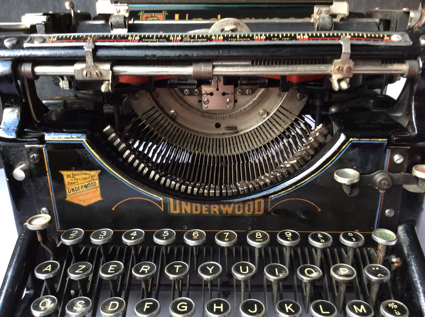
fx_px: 392
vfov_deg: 44.1
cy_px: 158
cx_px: 212
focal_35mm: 32
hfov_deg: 56.9
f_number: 2.4
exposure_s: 1/25
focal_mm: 3.3
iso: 64
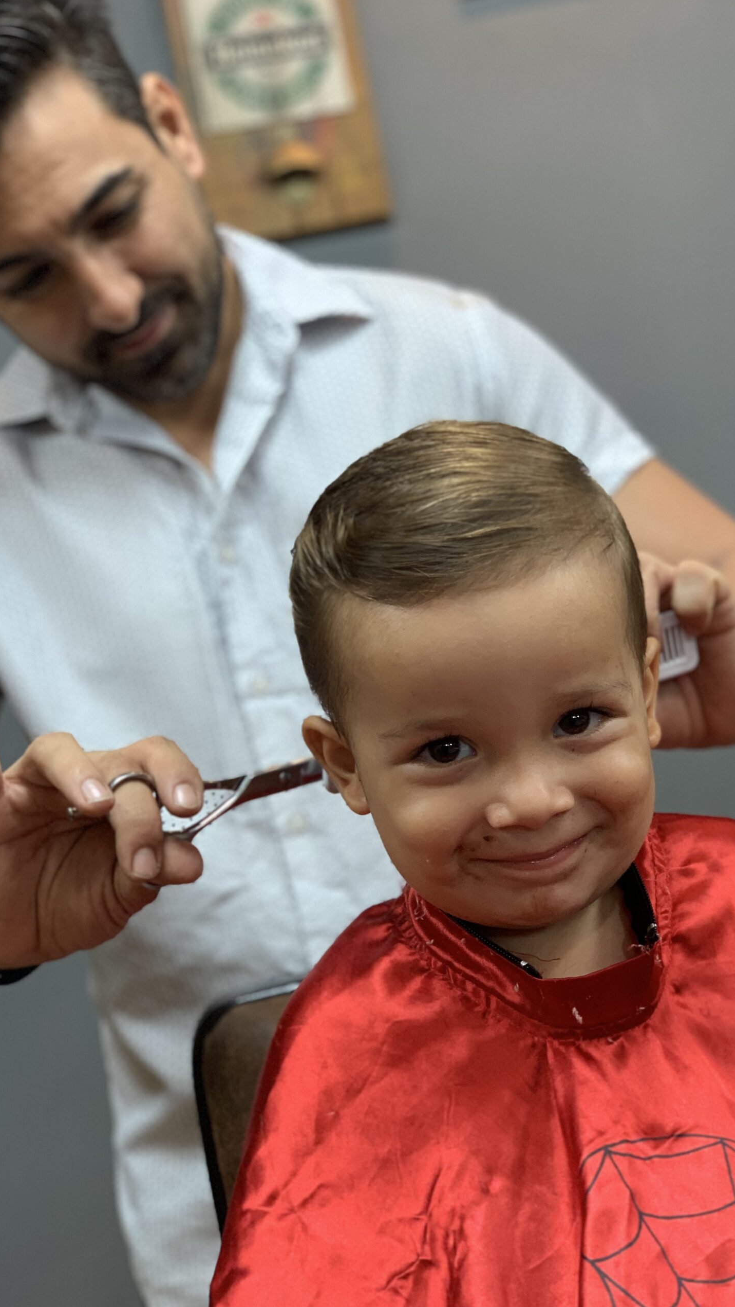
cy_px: 652
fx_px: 1975
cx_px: 450
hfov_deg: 21.0
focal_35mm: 57
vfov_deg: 36.6
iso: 160
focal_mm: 6
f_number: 2.4
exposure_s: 1/60
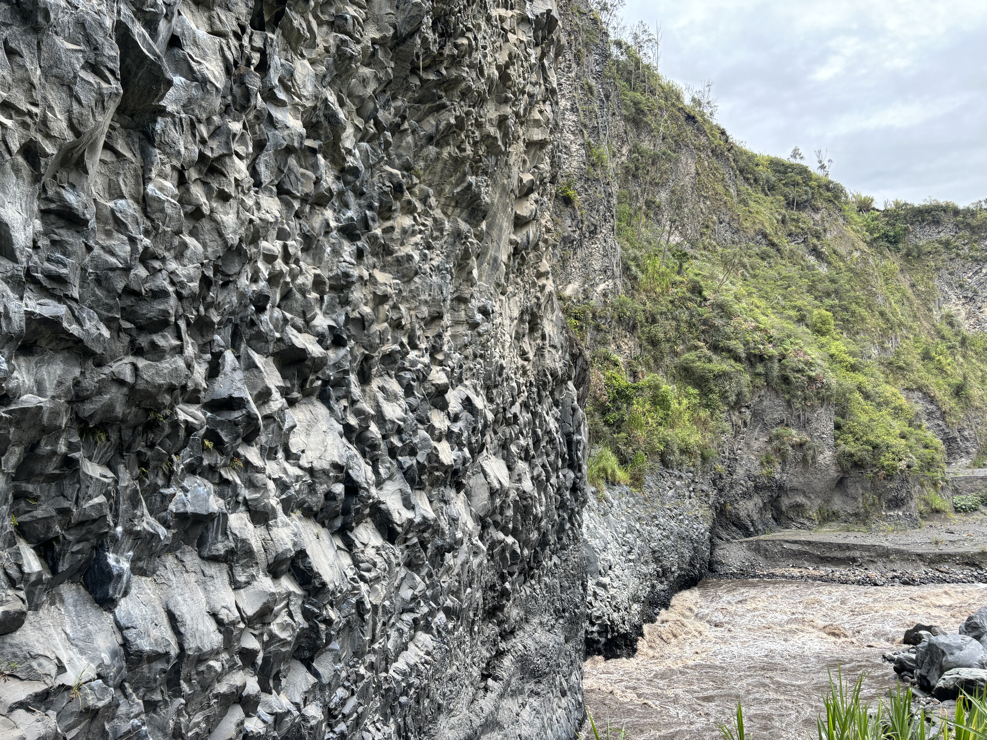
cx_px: 494
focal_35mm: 26
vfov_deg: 53.1
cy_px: 370
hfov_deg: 67.3
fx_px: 741
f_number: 1.6
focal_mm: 5.96
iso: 50
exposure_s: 1/591
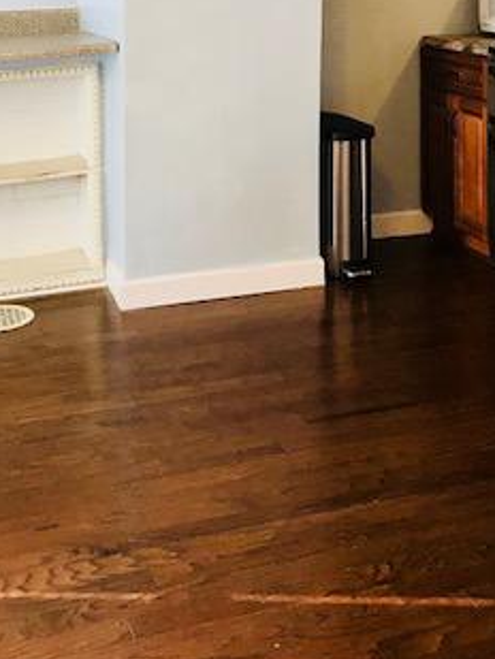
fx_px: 1105
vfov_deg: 31.1
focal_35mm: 58
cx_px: 196
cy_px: 19
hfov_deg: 25.2
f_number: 1.8
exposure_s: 1/40
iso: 25
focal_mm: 3.99
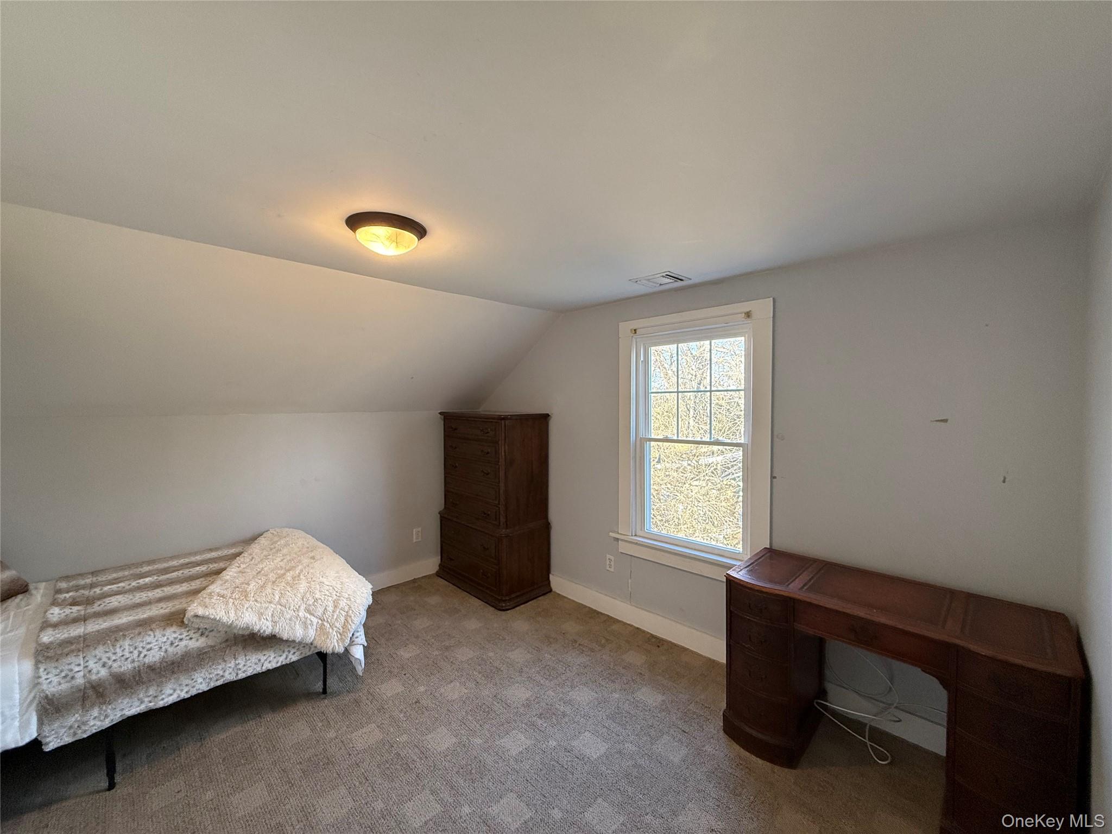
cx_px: 556
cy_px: 417
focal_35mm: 14
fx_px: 450
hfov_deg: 102.1
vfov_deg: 85.7
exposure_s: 1/120
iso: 250
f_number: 2.2
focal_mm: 2.22
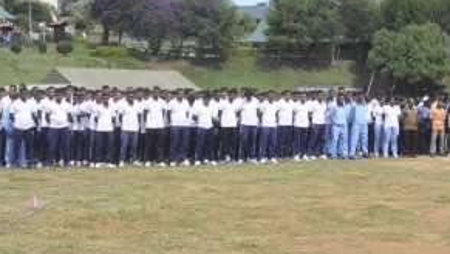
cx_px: 241
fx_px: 1803
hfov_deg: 14.2
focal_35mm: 151
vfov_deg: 8.0
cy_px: 147
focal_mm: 40
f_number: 6.3
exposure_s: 1/640
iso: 200
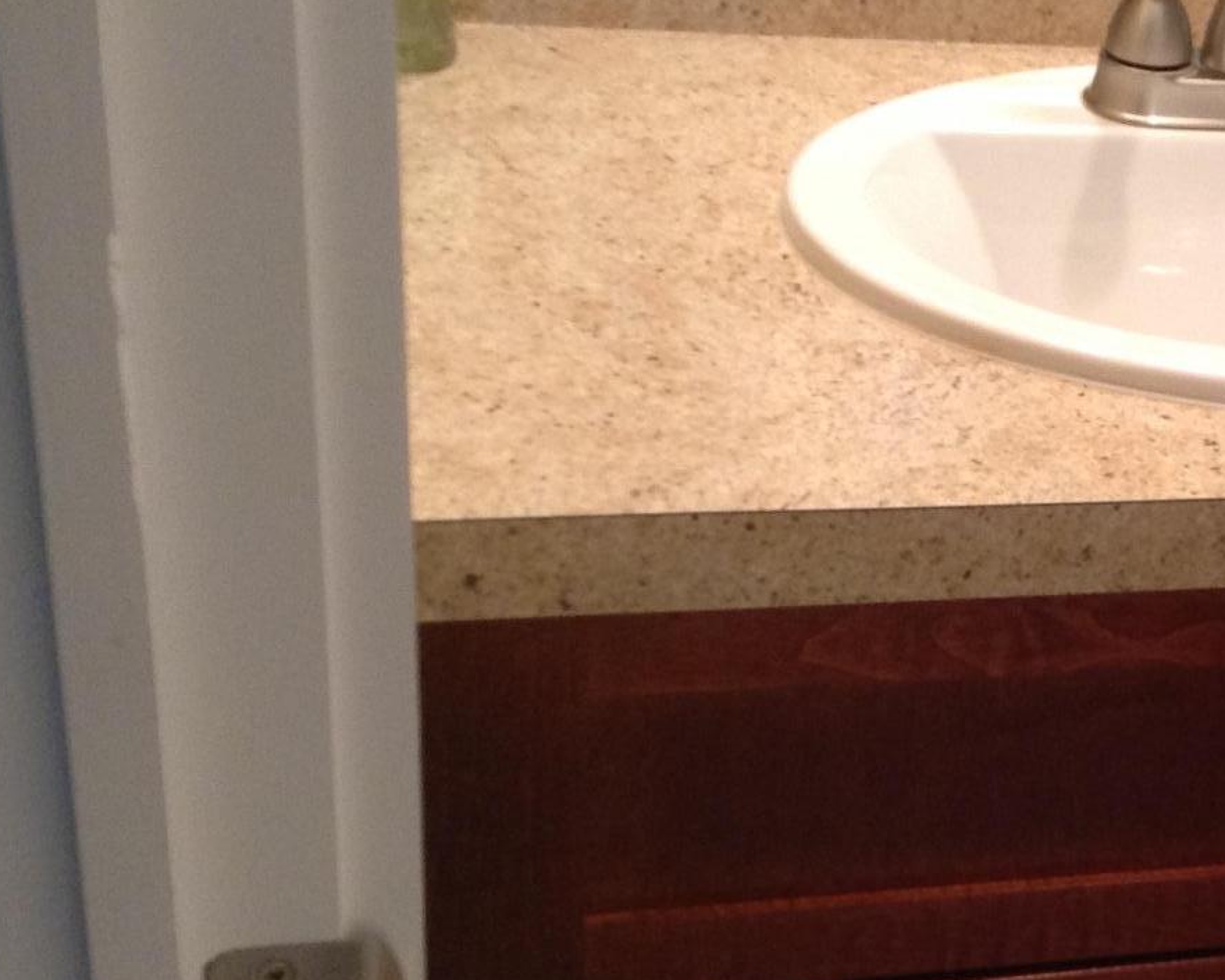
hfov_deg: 24.8
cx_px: 1243
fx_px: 2647
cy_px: 632
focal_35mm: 73
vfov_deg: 20.9
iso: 100
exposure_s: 1/24
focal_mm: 3.3
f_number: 2.4
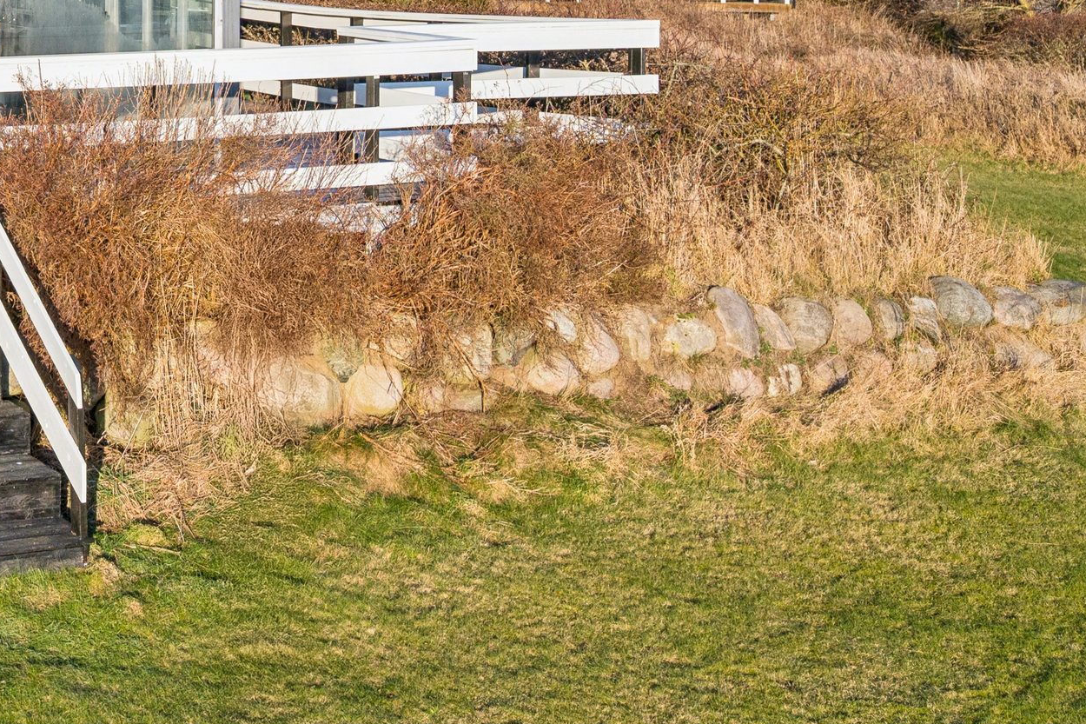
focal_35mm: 72
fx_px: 2172
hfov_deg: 25.6
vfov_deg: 18.3
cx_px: -167
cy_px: -56
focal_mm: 30
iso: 640
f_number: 7.1
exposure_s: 1/1600
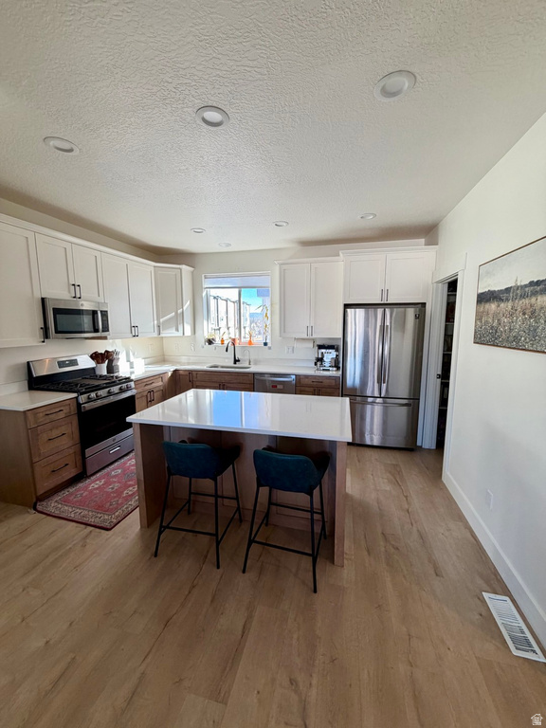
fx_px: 294
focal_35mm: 14
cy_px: 364
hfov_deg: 85.7
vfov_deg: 102.1
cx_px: 273
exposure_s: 1/120
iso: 160
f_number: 2.2
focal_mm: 2.22
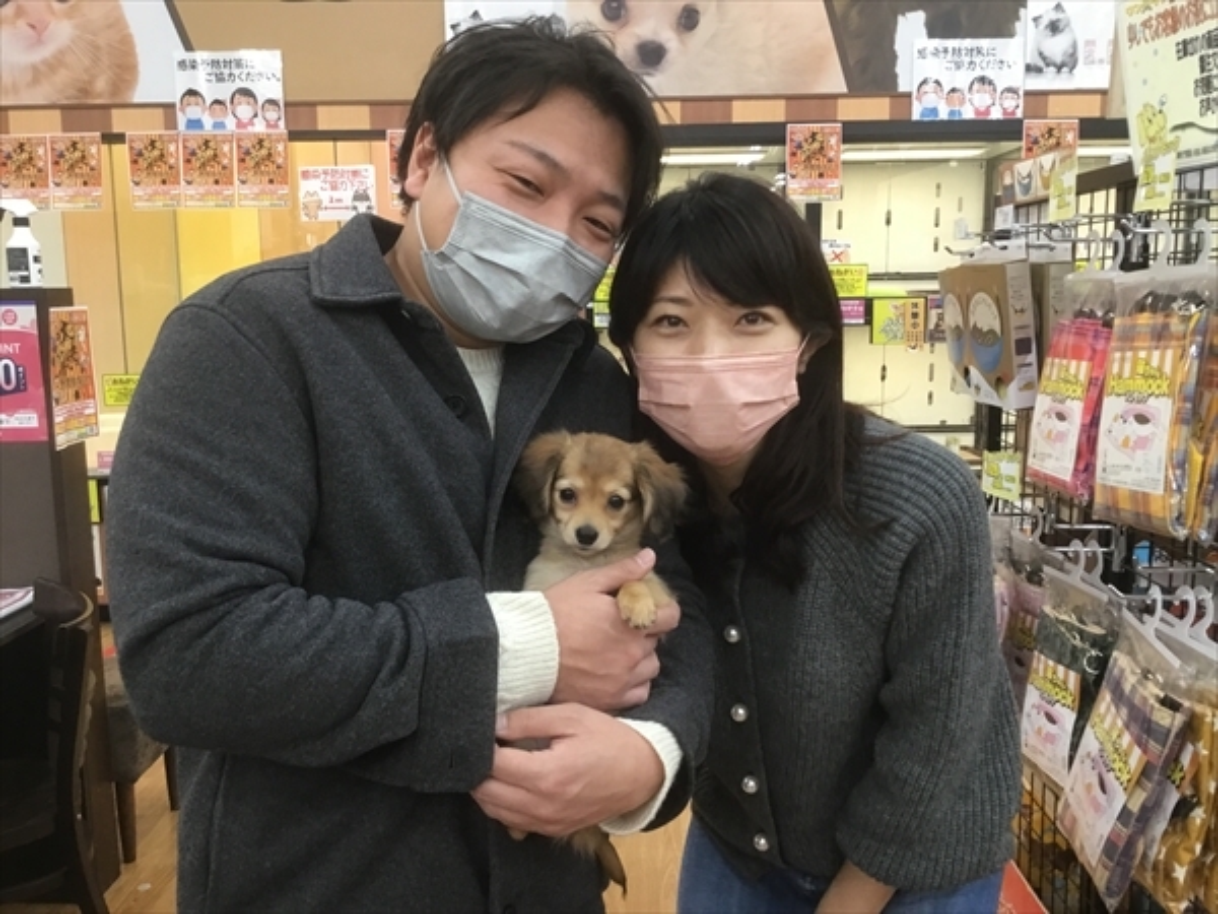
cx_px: 609
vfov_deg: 45.4
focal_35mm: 31
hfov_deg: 58.4
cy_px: 457
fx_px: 1091
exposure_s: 1/30
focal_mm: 3.3
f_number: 2.4
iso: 80
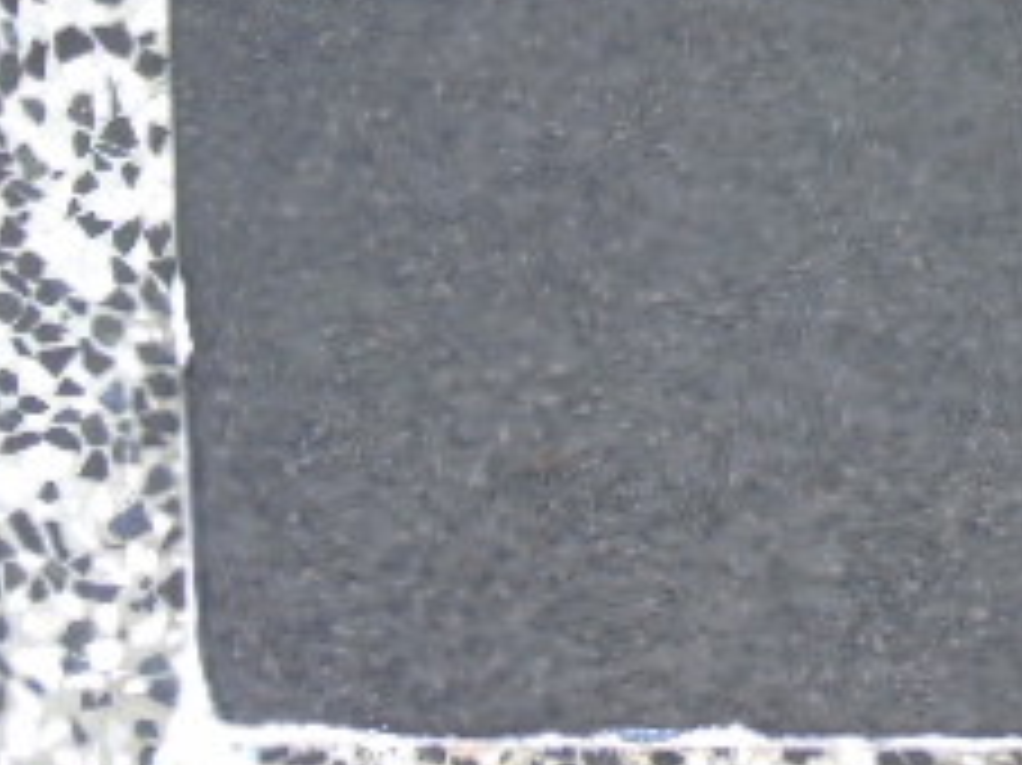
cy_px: -212
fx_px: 10328
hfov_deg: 5.6
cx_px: 1328
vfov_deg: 4.2
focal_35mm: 350
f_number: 4.6
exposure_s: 1/30
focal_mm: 22
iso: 160
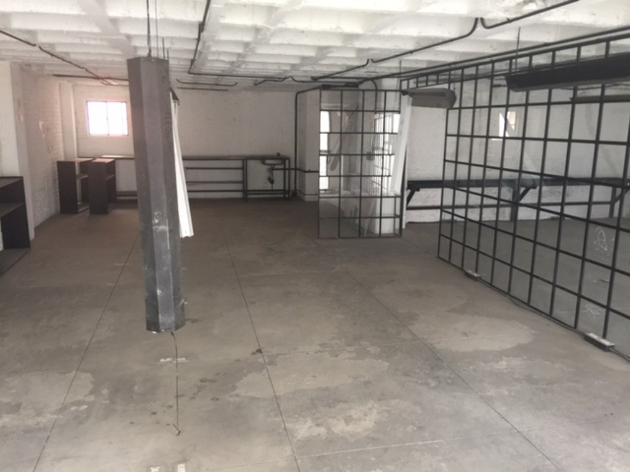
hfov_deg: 61.7
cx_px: 315
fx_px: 528
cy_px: 236
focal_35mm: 29
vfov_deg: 48.2
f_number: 2.2
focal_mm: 4.15
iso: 64
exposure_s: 1/15
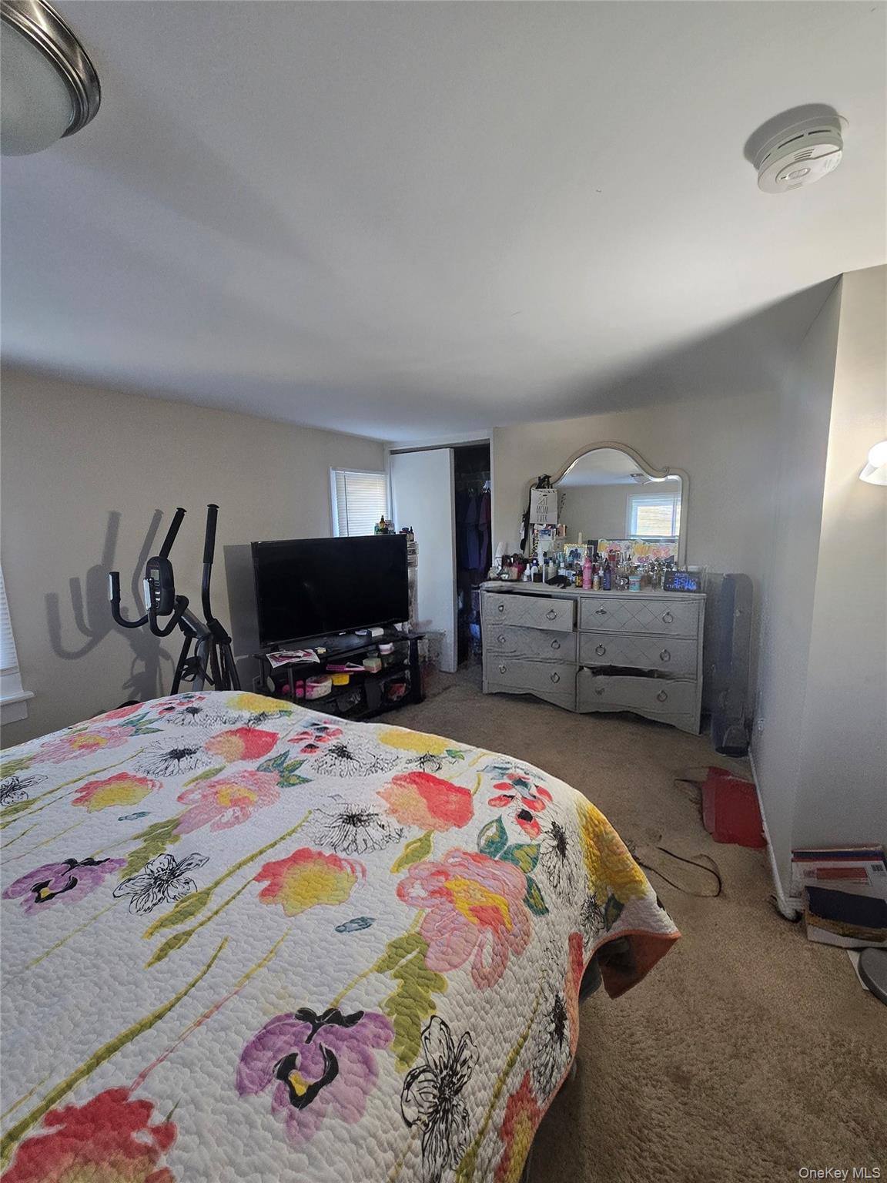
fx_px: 444
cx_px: 444
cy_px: 592
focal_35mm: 13
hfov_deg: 89.9
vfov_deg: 106.2
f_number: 2.2
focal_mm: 2.2
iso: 320
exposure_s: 1/60
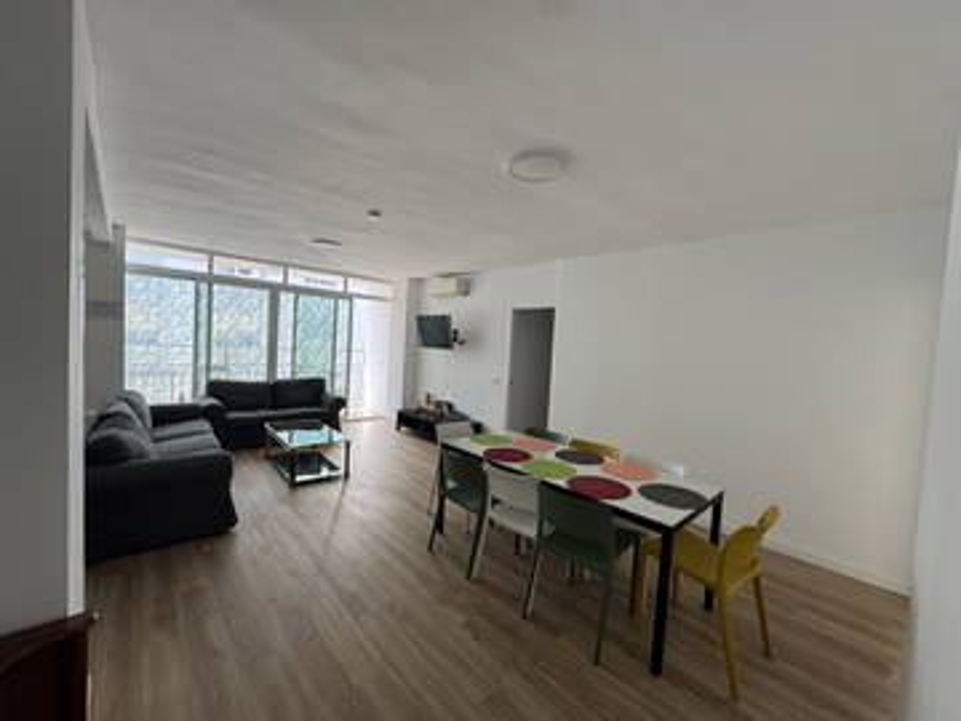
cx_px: 480
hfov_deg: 102.1
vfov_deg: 85.7
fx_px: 389
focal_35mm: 14
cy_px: 360
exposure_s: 1/99
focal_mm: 2.22
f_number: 2.2
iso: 64
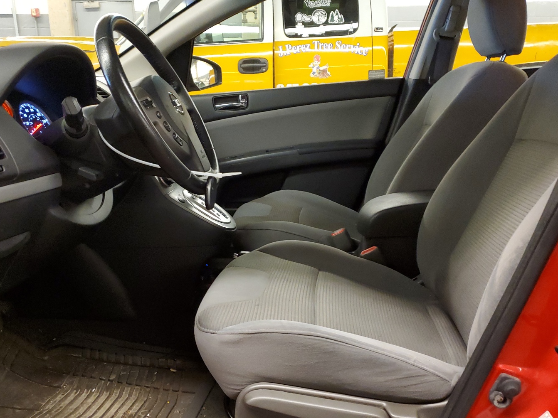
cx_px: 260
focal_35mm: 31
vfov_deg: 45.3
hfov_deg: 58.3
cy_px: 241
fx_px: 500
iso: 312
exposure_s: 1/40
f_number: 1.5
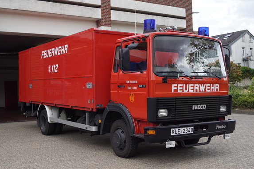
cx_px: 122
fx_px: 310
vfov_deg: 30.5
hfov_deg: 44.5
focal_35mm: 44
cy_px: 81
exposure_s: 1/320
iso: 125
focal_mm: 28
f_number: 4.5
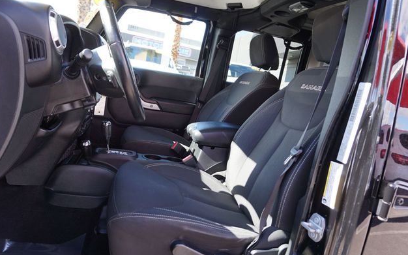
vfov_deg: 49.3
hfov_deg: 72.5
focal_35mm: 25
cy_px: 127
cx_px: 200
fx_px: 278
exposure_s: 1/60
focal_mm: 16
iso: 100
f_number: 4
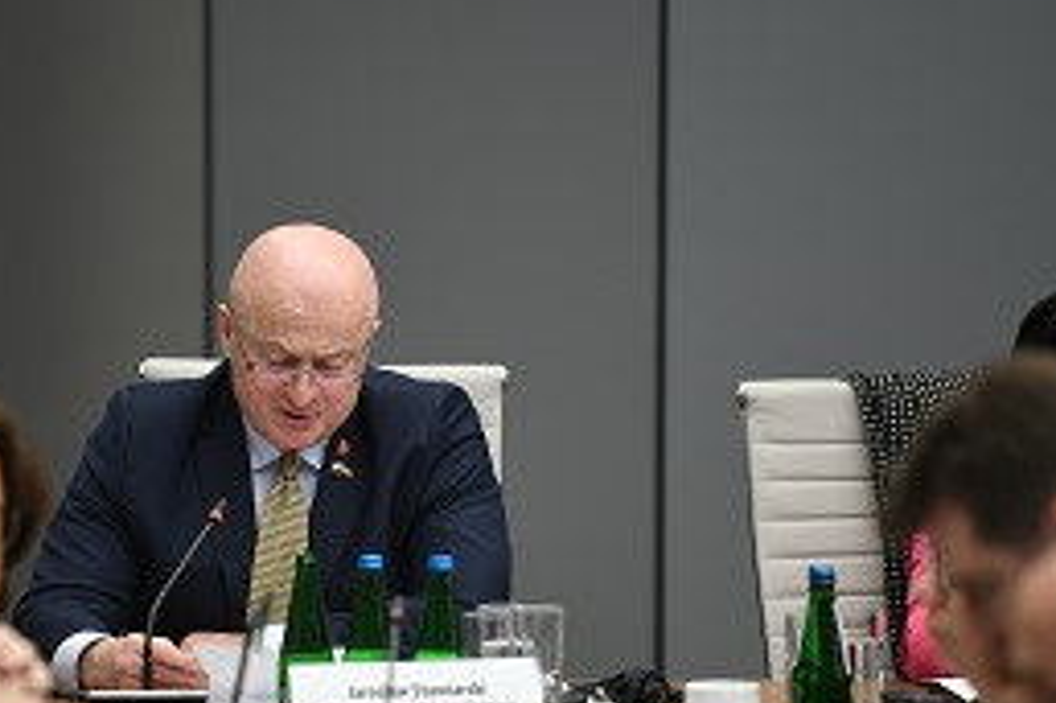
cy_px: 481
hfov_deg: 6.6
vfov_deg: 4.4
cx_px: 431
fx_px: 9116
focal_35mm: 311
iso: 500
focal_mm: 200
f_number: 2.8
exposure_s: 1/160
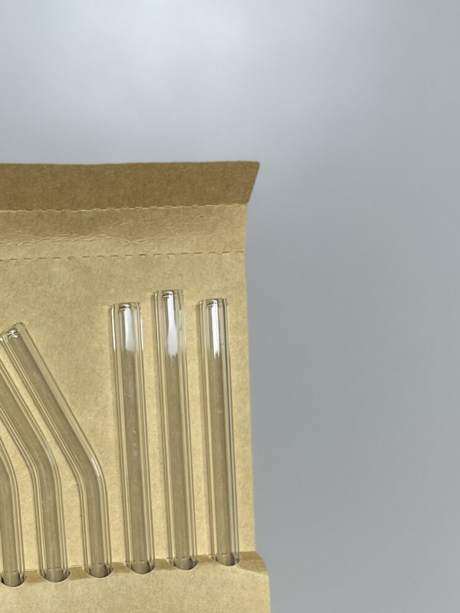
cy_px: 561
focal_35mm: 66
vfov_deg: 28.2
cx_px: 80
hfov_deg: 21.9
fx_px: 1169
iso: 80
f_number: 1.6
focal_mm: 5.1
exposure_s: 1/101
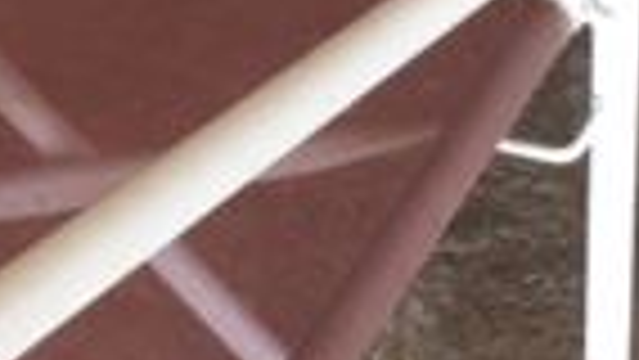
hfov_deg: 15.1
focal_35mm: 142
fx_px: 2407
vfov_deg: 7.7
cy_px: -626
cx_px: 387
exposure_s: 1/100
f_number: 2.2
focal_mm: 4.15
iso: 40
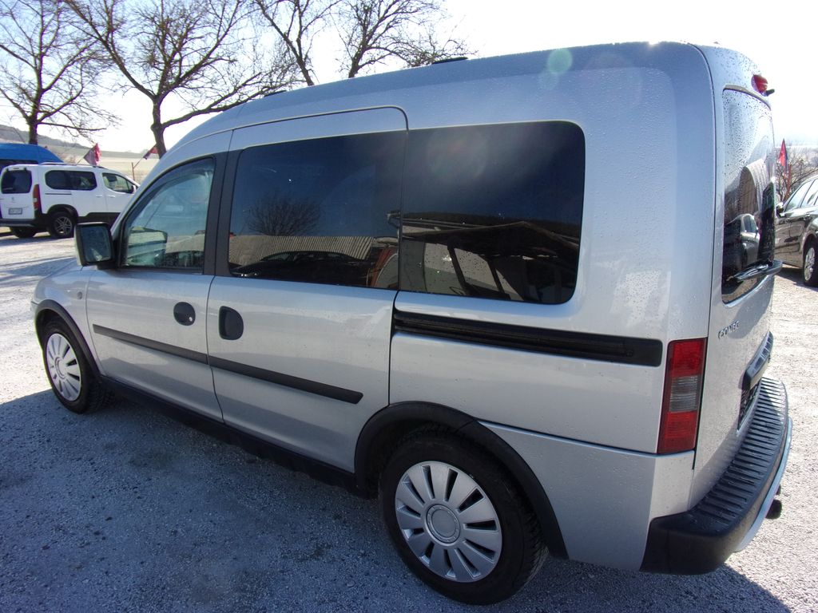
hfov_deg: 71.6
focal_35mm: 24
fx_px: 567
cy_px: 306
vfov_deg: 56.8
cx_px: 409
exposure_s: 1/550
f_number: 3.3
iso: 80
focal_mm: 4.3
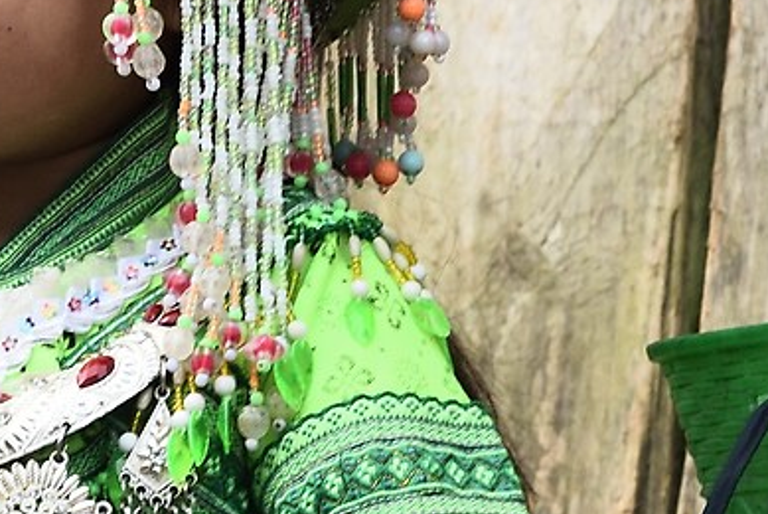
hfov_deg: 4.1
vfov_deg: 2.7
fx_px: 10802
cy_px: 350
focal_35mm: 506
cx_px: 697
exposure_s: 1/60
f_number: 9
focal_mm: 82
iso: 500
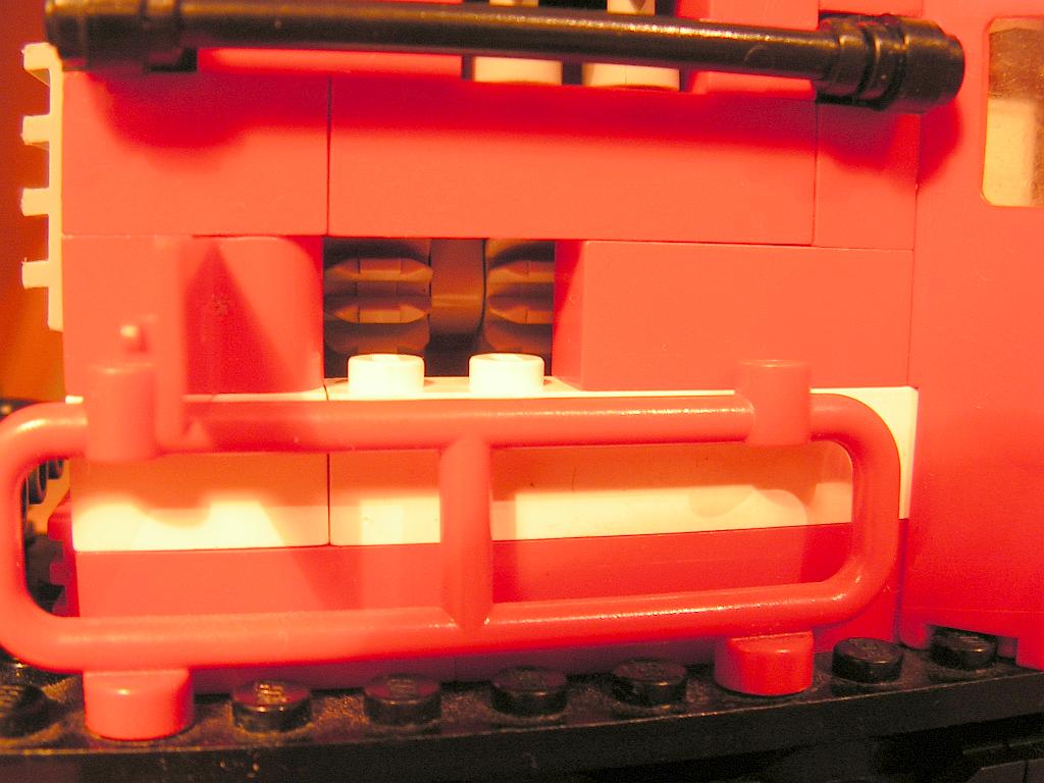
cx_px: 522
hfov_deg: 51.4
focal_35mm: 36
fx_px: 1086
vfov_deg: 39.7
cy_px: 392
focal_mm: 6
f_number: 3.2
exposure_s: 1/1.6
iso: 100
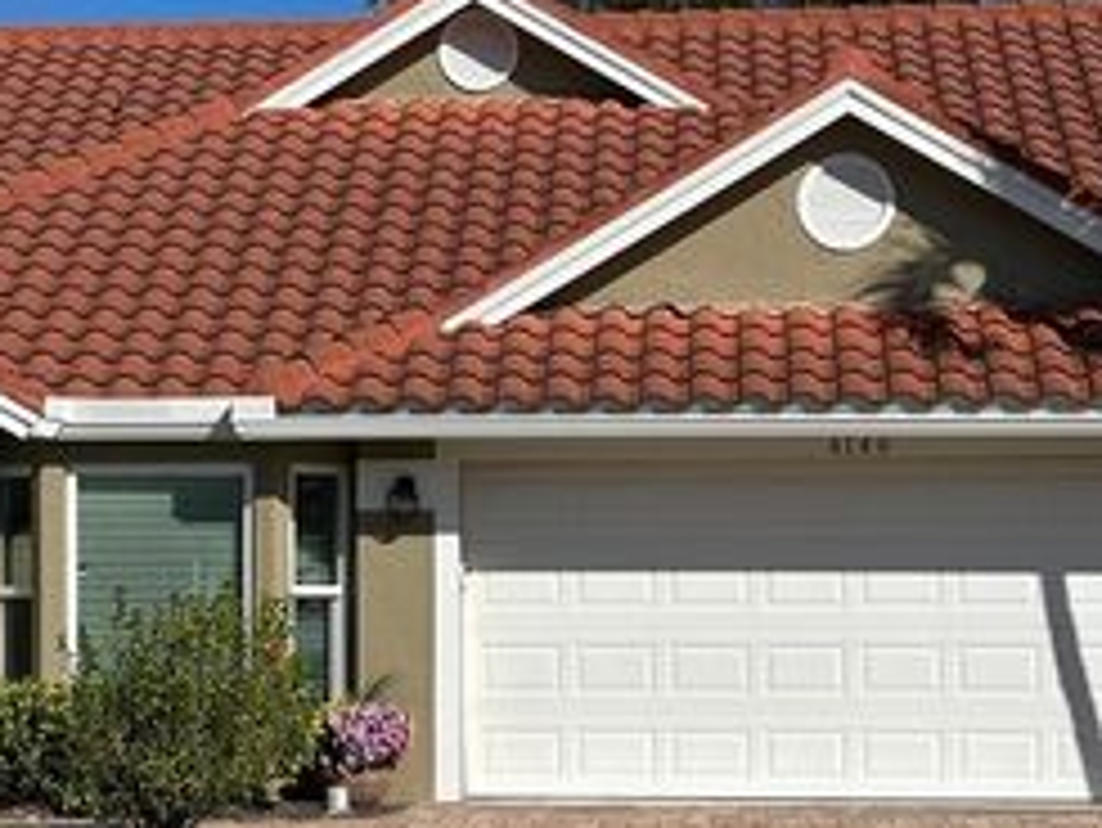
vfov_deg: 15.0
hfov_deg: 20.0
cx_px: 382
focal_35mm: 98
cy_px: 619
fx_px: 3121
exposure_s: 1/8197
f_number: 1.78
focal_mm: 6.86
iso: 64
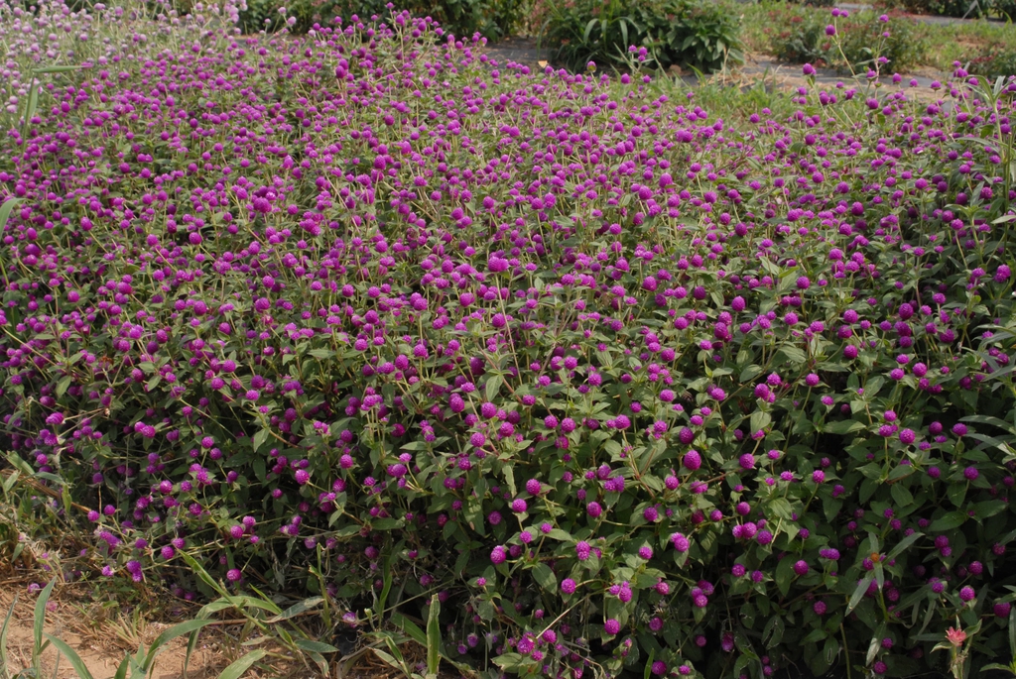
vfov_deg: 32.0
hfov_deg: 46.4
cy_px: 340
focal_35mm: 42
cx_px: 508
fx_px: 1186
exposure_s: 1/350
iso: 400
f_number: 10
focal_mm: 28
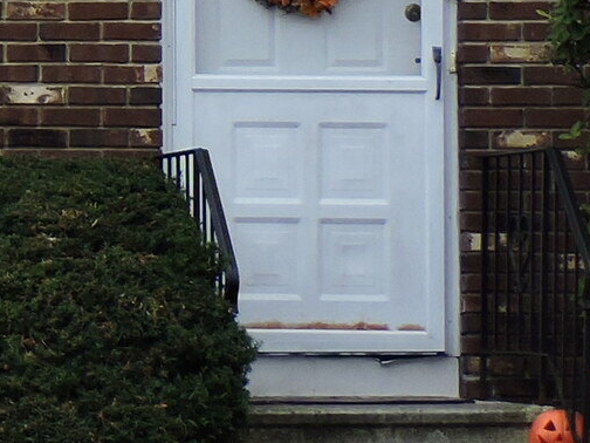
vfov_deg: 4.4
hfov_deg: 5.6
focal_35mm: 335
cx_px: -976
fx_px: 5710
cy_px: -91
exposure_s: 1/250
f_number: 3.7
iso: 100
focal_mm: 9.8
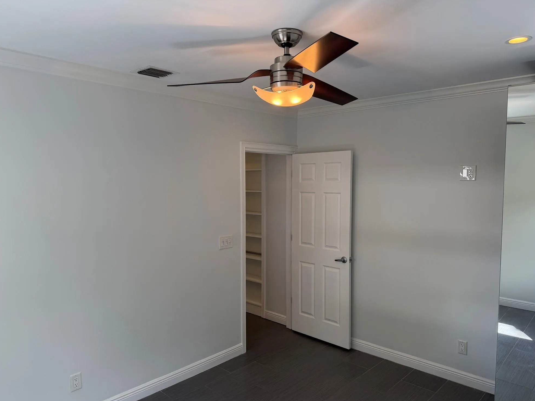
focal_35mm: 25
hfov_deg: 69.4
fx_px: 386
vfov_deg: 54.9
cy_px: 208
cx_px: 272
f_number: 1.78
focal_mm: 6.76
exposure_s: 1/195
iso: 125
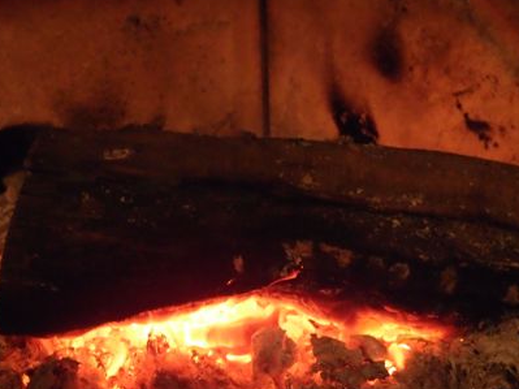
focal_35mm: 114
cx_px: 258
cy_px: 329
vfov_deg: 12.9
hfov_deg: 17.3
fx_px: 1709
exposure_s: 1/20
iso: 800
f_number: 2.2
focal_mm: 14.05
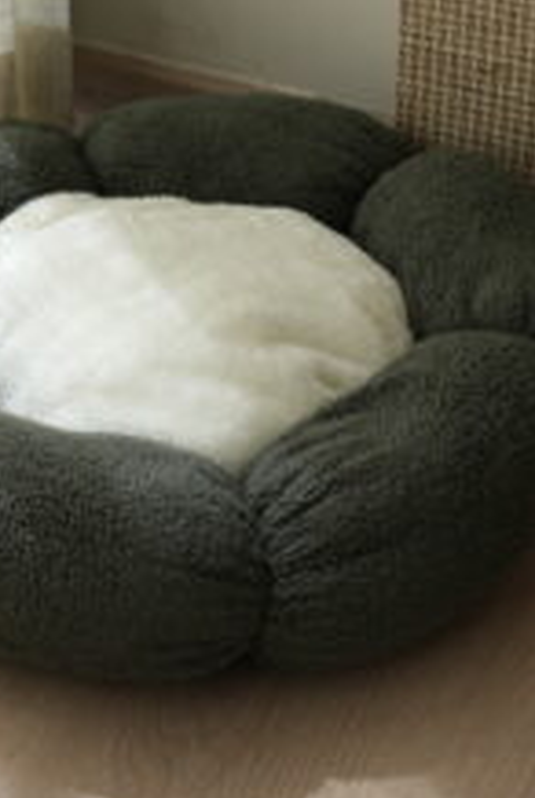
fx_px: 2289
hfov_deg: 13.3
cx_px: 213
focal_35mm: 103
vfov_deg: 19.7
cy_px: 264
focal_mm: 50
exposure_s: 1/200
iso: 100
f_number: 4
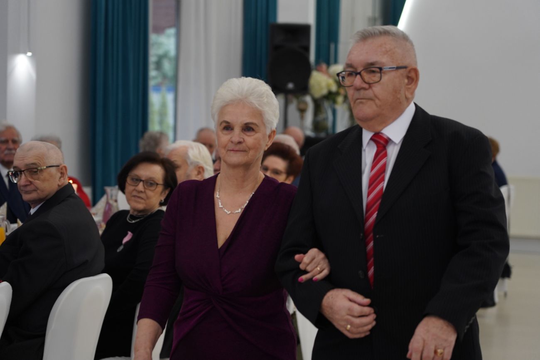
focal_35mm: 103
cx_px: 270
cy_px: 180
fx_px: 1545
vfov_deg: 13.3
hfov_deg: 19.8
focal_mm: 103
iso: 1250
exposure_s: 1/125
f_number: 4
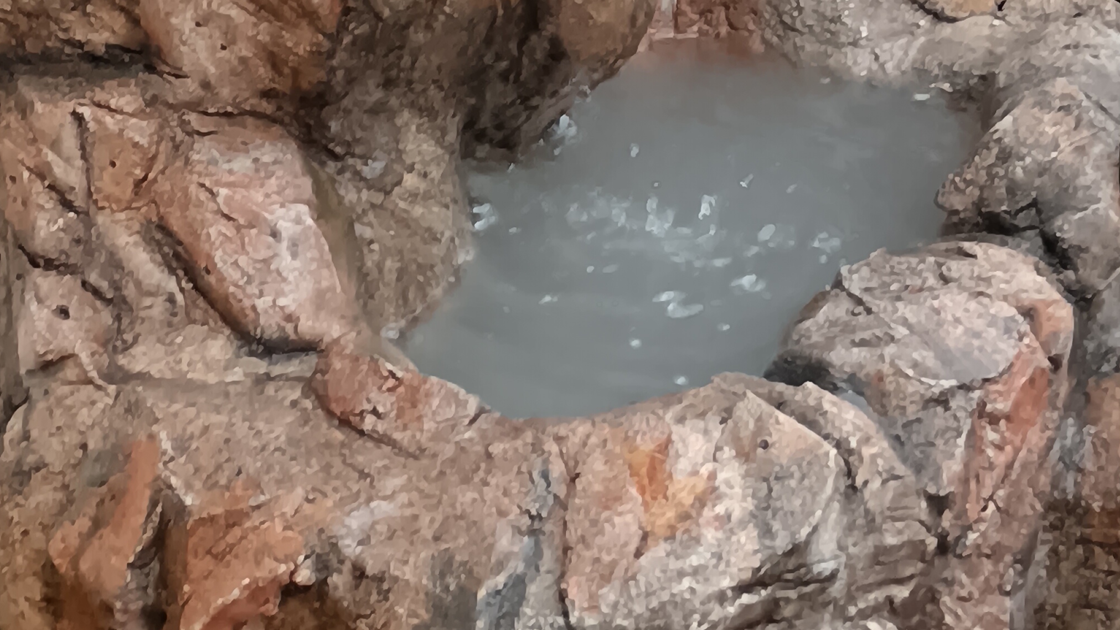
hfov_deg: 16.3
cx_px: 373
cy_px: -215
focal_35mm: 131
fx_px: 3890
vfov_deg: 9.1
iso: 656
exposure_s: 1/100
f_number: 1.9
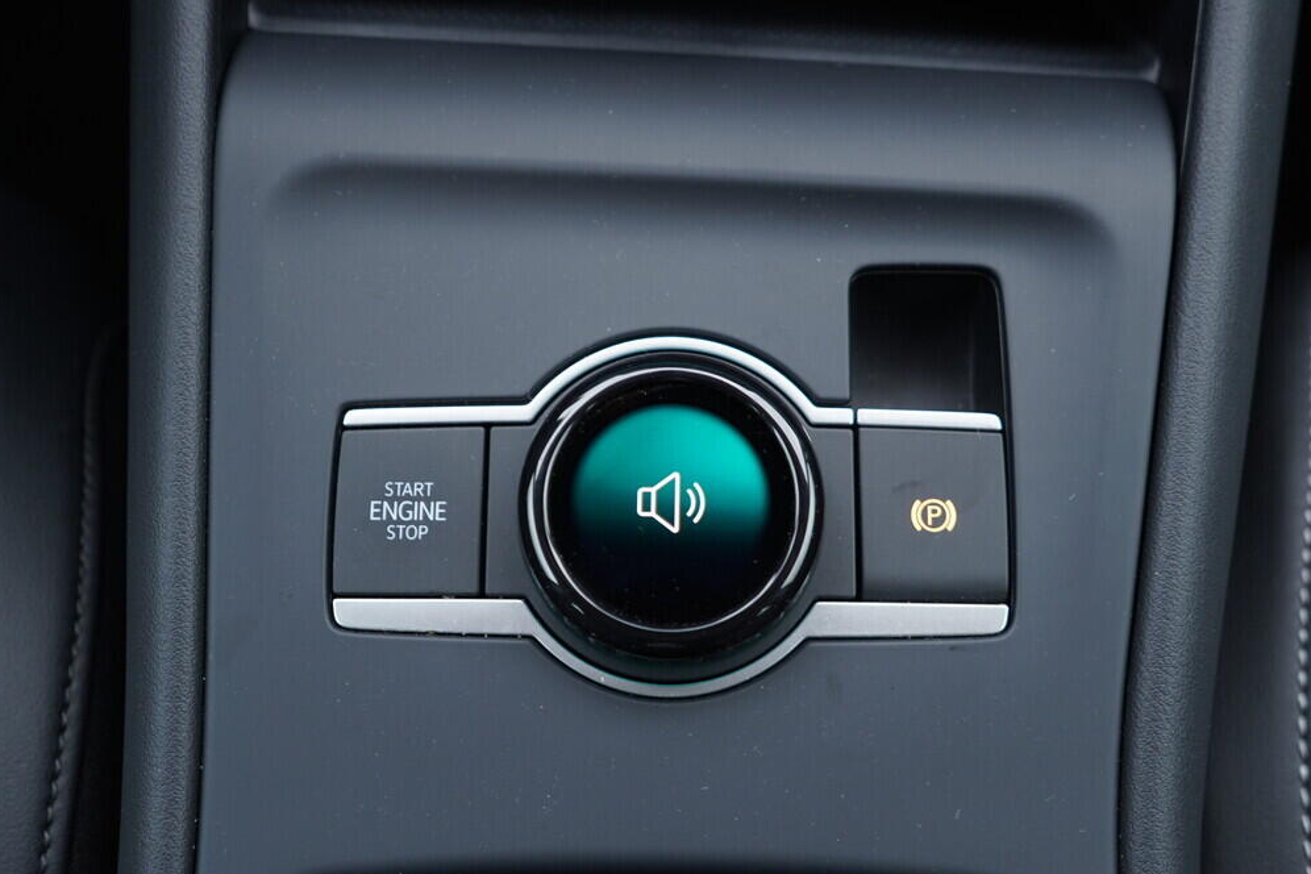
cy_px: 427
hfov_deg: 51.9
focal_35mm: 37
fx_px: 1347
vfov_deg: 35.9
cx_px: 658
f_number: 2.8
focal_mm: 24
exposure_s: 1/40
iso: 250
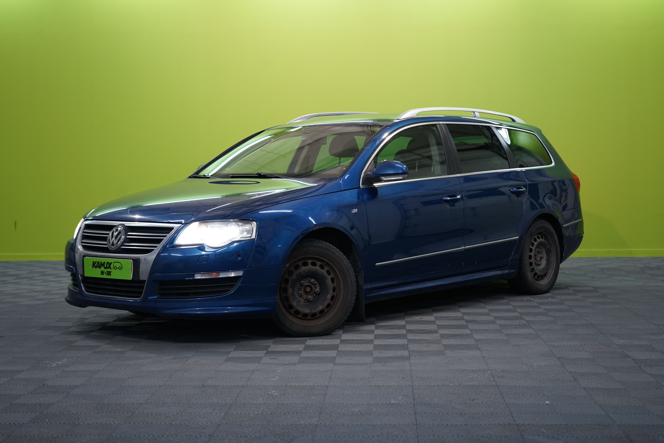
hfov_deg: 34.5
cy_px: 222
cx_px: 332
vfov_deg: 23.4
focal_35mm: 58
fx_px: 1070
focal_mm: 58
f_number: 5.6
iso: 640
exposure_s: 1/30
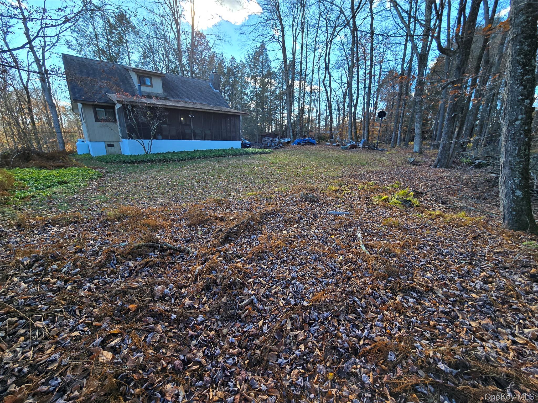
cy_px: 202
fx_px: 202
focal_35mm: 13
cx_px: 269
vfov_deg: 89.9
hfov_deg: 106.2
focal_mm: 2.2
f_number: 2.2
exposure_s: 1/261
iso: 50
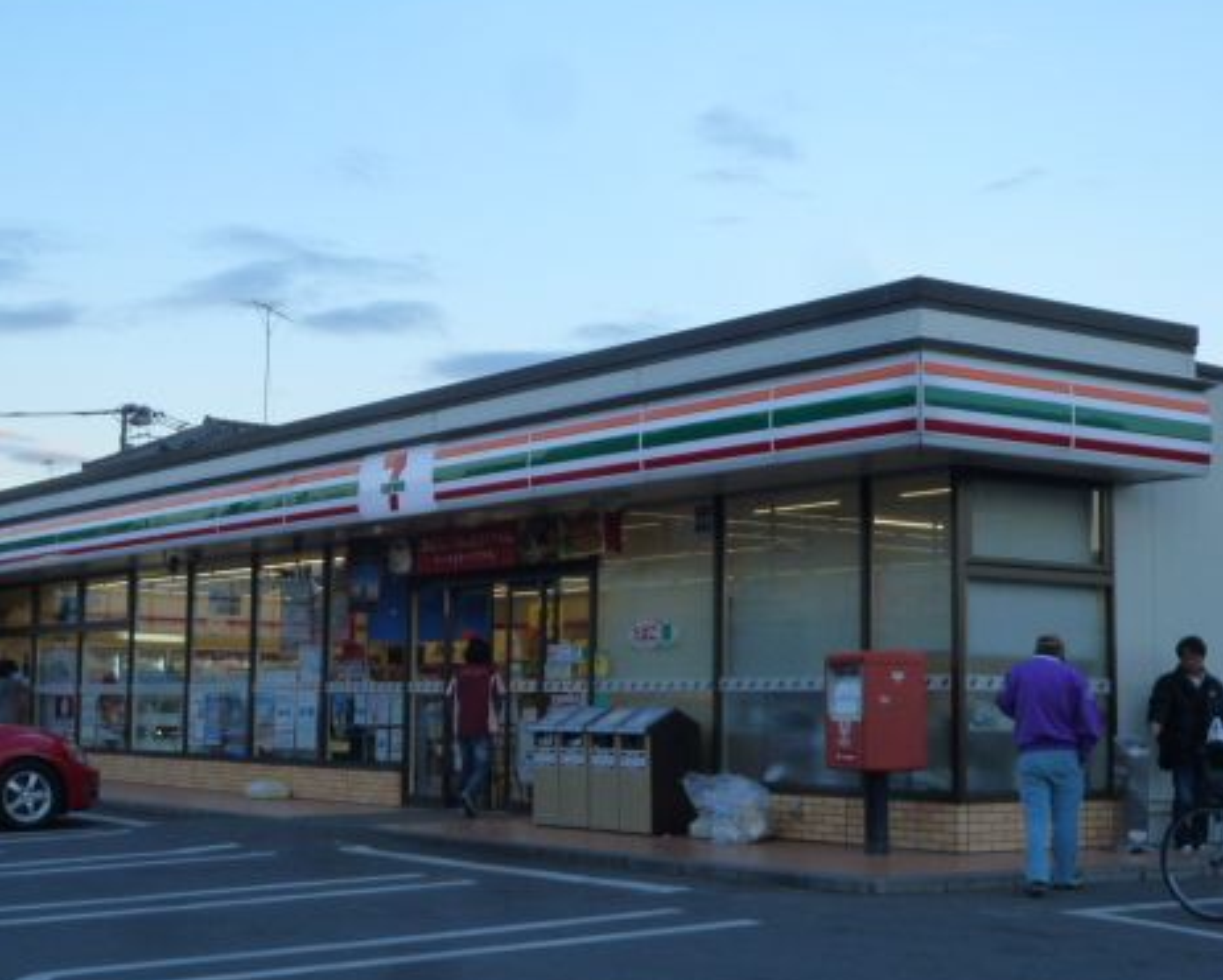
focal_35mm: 58
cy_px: 470
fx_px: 2101
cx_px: 462
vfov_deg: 26.3
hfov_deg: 32.3
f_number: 3.7
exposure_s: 1/60
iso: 125
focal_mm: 7.7
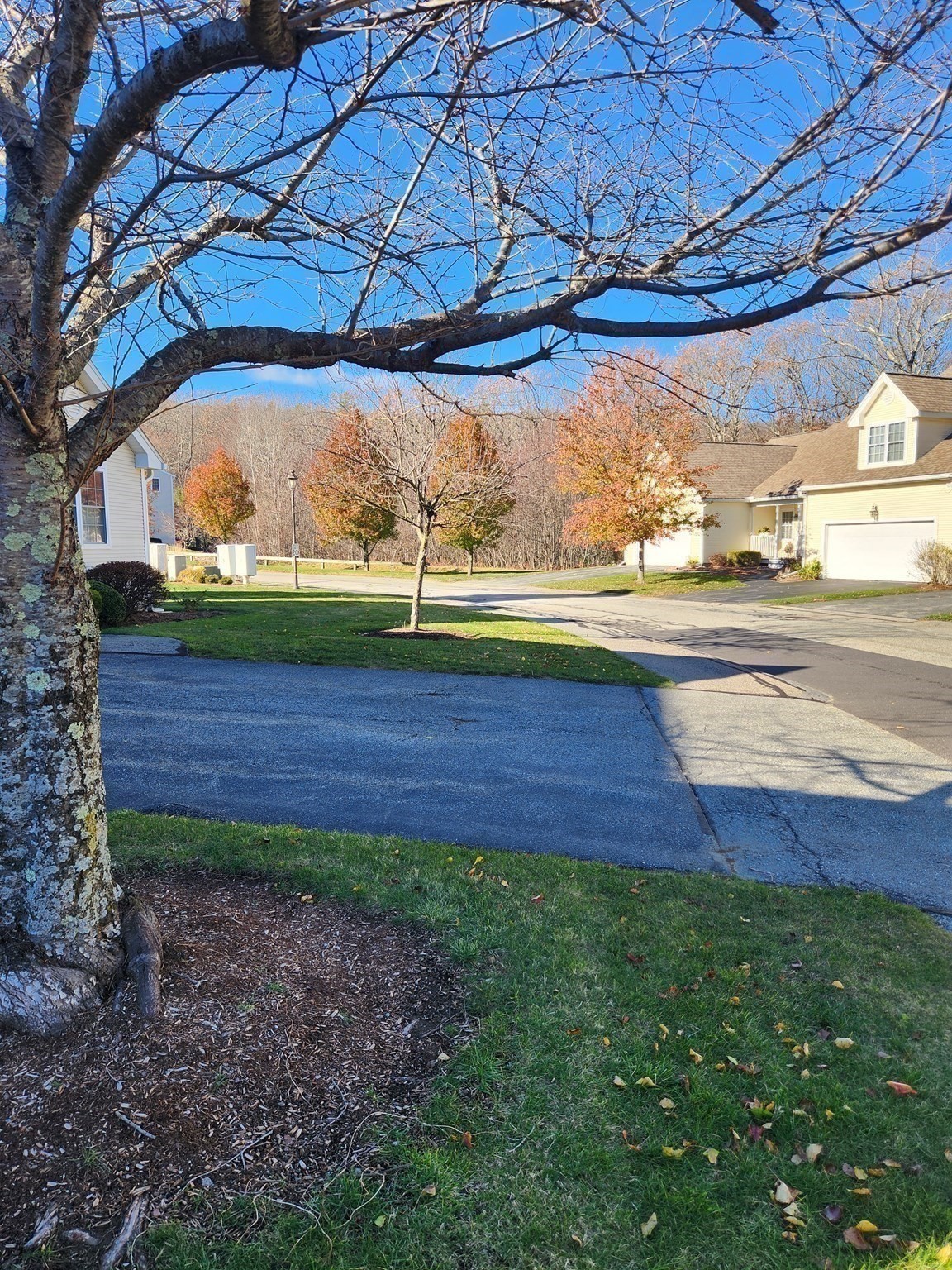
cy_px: 635
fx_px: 843
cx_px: 476
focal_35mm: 23
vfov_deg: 73.9
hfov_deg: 58.9
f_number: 1.8
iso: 20
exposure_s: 1/504
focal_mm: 5.4
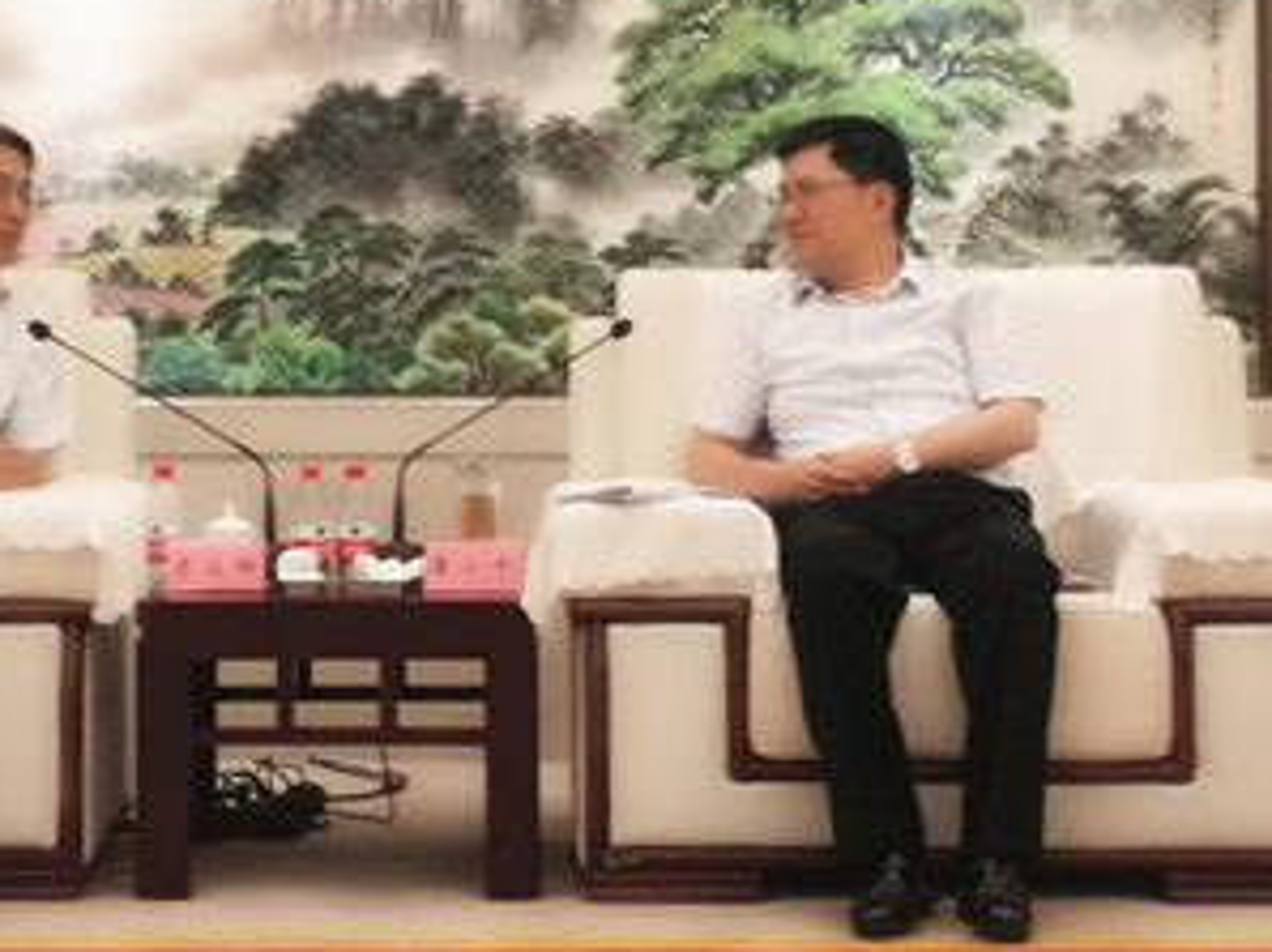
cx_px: 363
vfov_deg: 14.0
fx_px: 3855
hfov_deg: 18.6
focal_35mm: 105
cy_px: 169
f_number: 2
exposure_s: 1/40
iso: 80
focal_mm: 4.04
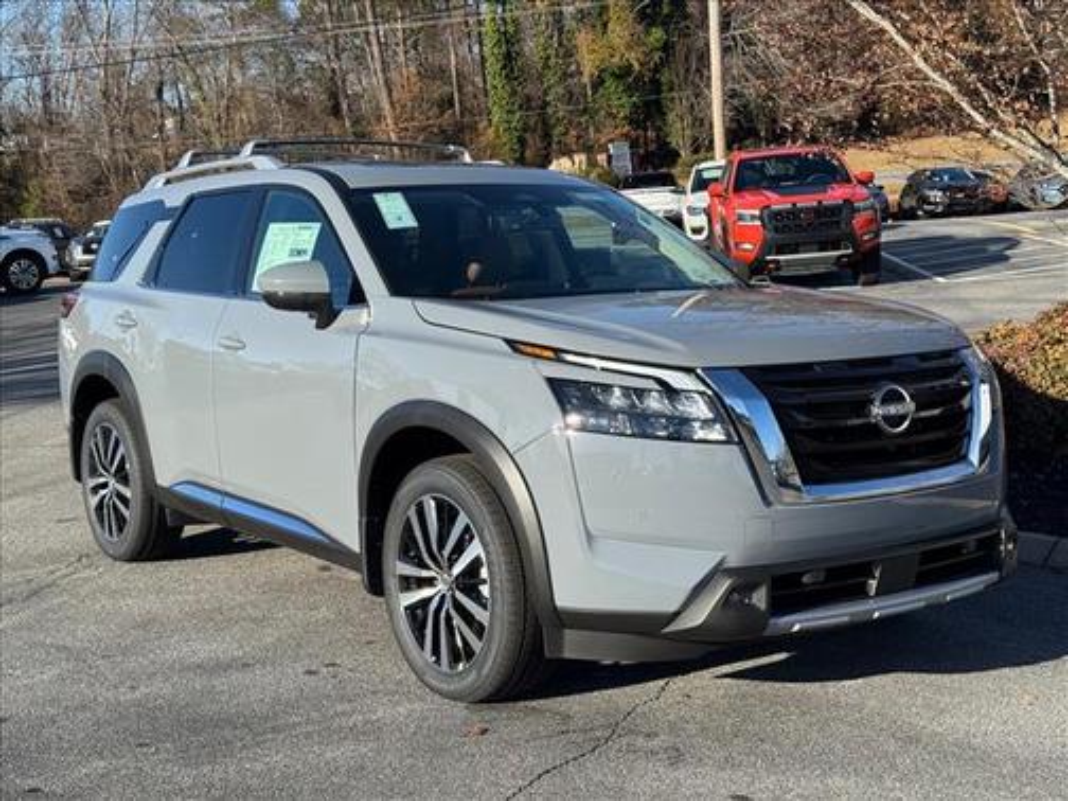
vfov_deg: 30.3
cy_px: 400
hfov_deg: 39.7
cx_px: 534
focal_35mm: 48
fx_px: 1481
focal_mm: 6.76
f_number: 1.78
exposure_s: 1/3096
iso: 64
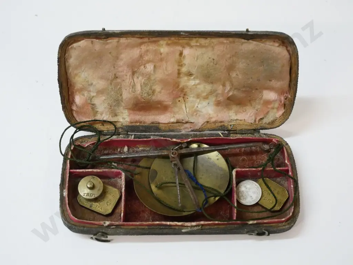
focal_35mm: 54
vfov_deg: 27.0
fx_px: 551
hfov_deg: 35.5
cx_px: 176
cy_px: 132
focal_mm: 27
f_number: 5.6
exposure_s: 1/100
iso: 3200
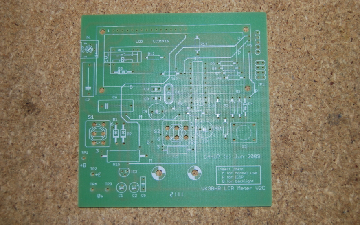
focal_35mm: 53
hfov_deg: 38.2
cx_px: 179
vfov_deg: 24.4
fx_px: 520
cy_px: 112
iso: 200
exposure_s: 1/60
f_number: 4.5
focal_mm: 34
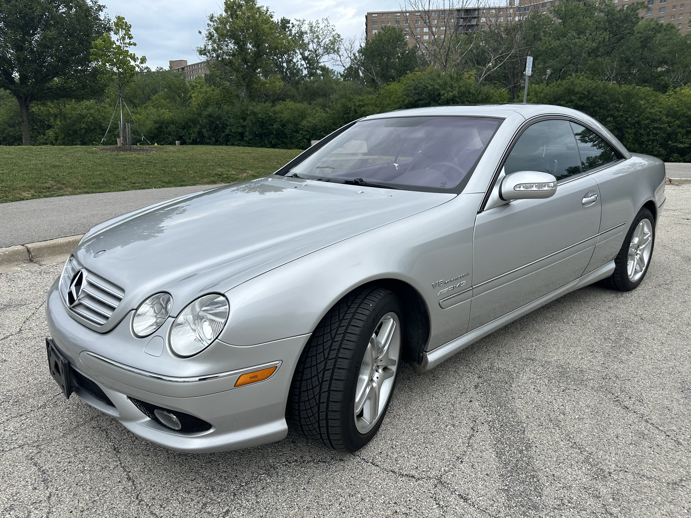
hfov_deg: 71.6
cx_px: 346
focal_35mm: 24
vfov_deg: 56.8
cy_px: 259
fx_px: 479
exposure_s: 1/2410
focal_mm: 6.86
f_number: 1.78
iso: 80
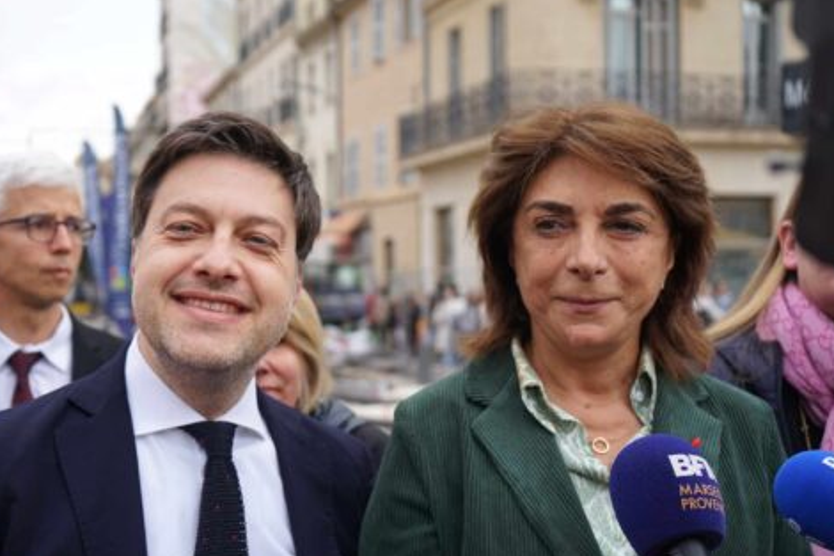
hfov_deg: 39.6
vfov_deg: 27.0
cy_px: 278
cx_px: 397
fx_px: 1158
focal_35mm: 50
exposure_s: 1/200
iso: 200
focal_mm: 47
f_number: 4.5
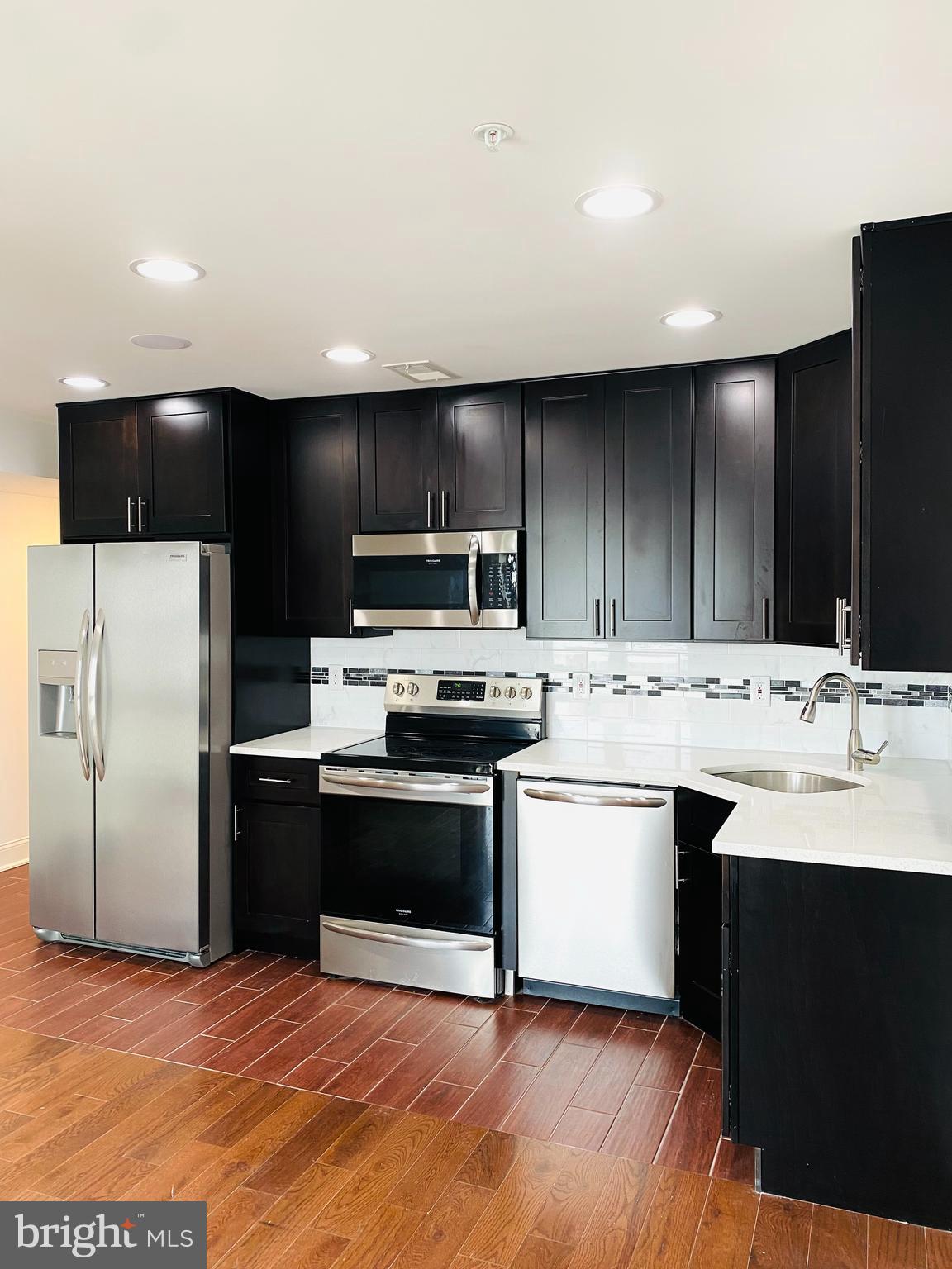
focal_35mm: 26
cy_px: 634
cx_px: 476
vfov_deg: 67.3
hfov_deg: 53.1
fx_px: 953
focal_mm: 4.25
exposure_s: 1/60
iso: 80
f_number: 1.8
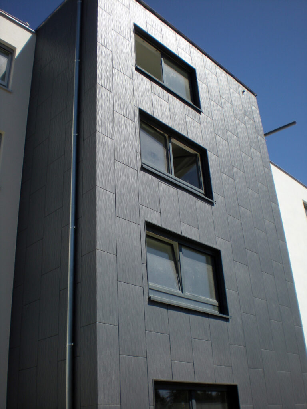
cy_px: 204
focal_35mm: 38
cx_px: 154
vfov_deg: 49.0
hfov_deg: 37.7
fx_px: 449
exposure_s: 1/534
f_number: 4.6
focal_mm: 6.3
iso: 64
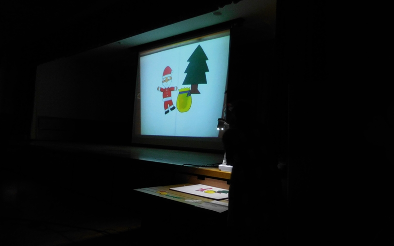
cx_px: 195
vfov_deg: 45.8
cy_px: 98
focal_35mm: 27
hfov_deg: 68.4
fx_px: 290
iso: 400
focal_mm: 4.5
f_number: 3.3
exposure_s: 1/25
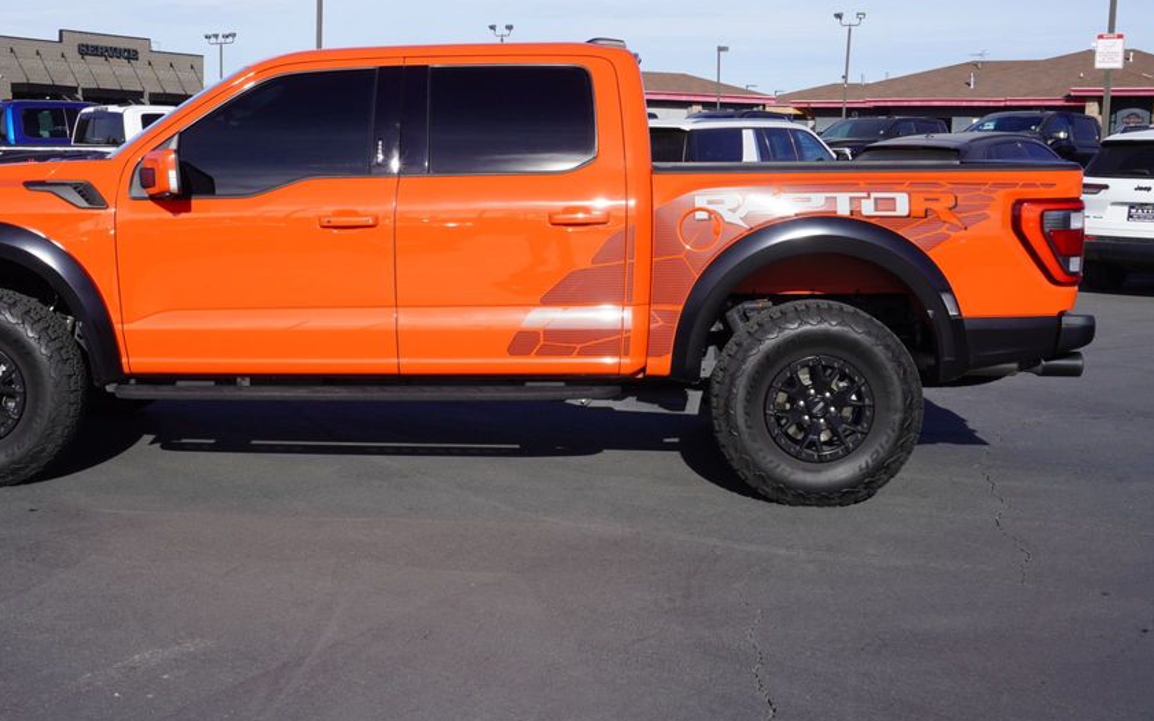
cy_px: 297
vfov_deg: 27.6
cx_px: 463
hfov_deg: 42.8
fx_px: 1466
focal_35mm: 47
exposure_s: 1/160
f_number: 11
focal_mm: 25
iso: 100
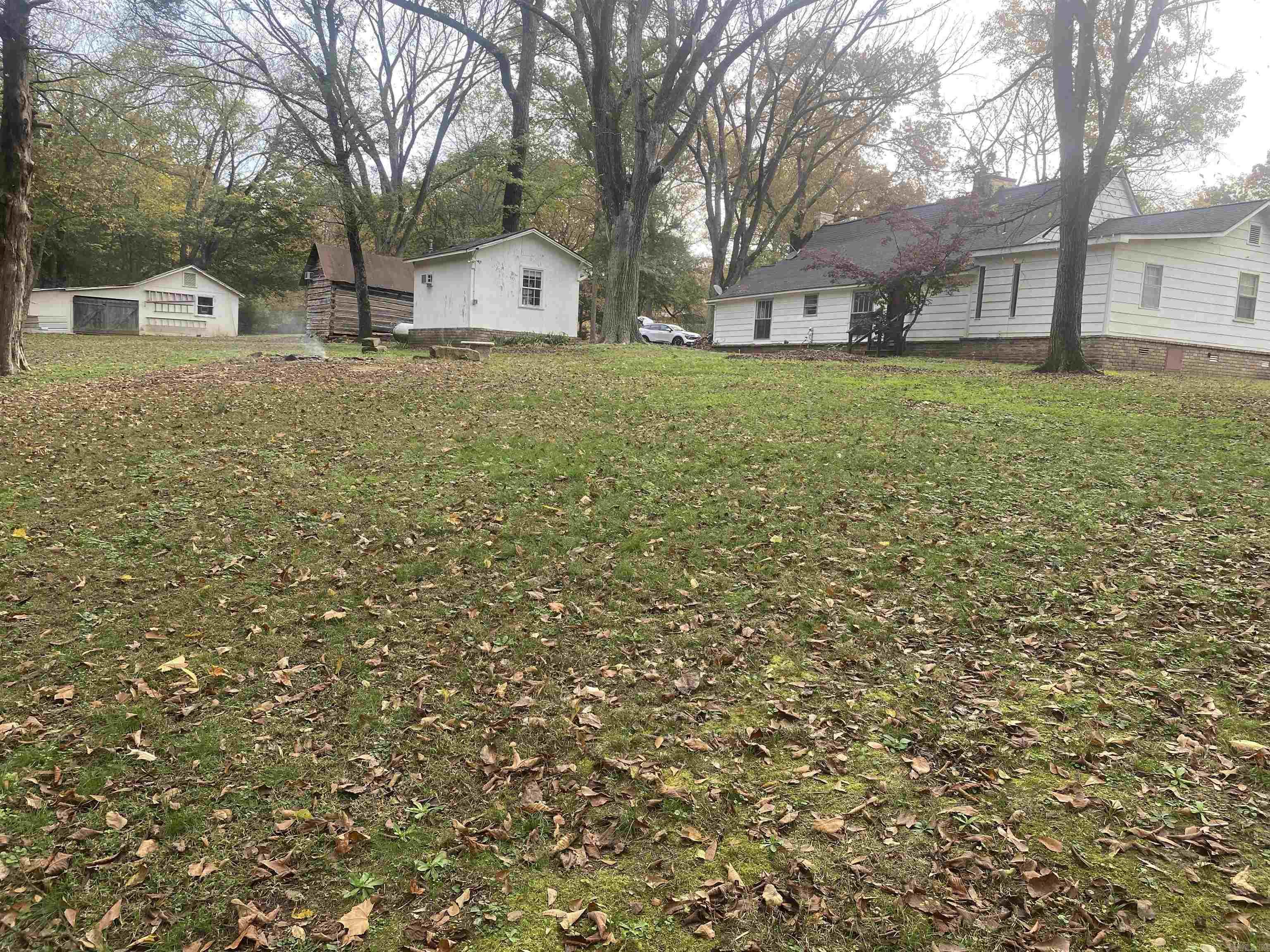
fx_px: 954
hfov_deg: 67.3
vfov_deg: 53.1
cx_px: 635
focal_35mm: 26
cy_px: 476
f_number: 1.8
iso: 40
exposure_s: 1/122
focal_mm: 4.25
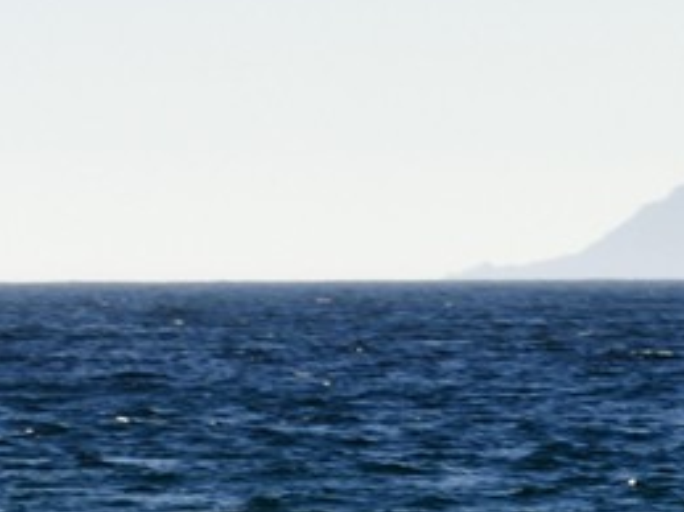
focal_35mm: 690
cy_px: -385
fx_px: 13628
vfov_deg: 2.1
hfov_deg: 2.8
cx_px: 2026
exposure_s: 1/500
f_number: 11
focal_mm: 116
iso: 200
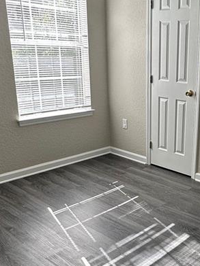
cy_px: 154
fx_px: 331
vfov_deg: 43.7
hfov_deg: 31.7
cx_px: 187
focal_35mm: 43
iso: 40
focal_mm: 2.22
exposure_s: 1/121
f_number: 2.2
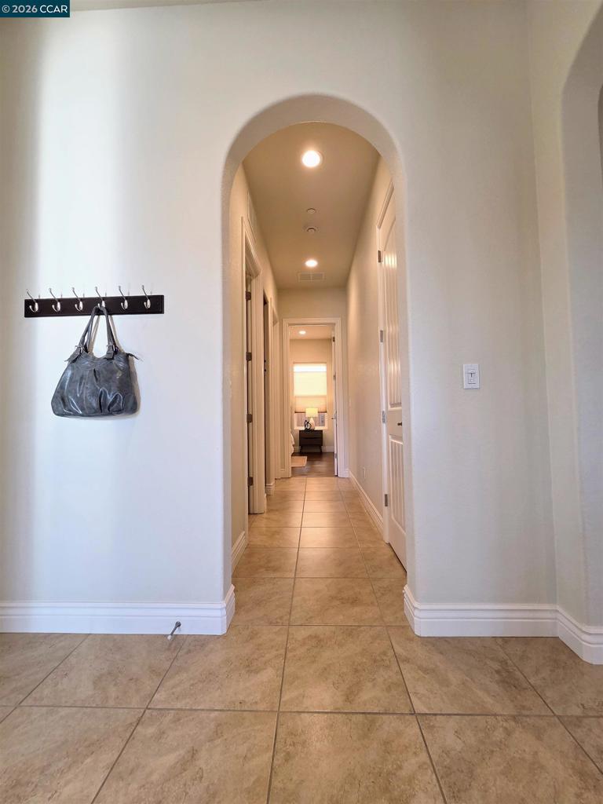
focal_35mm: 13
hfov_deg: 89.9
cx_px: 302
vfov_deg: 106.2
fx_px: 302
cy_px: 402
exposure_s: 1/120
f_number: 2.2
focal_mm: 2.2
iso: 125
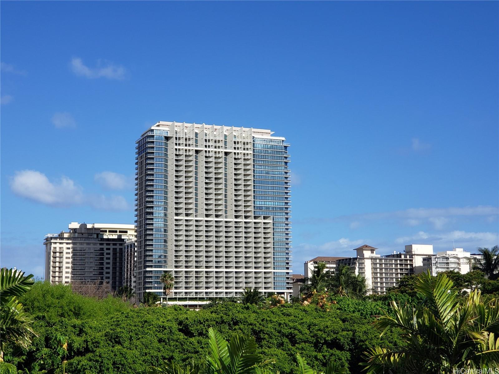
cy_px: 187
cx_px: 250
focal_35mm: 52
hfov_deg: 36.8
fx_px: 750
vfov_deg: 28.0
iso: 32
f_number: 2.4
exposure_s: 1/1027
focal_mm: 6
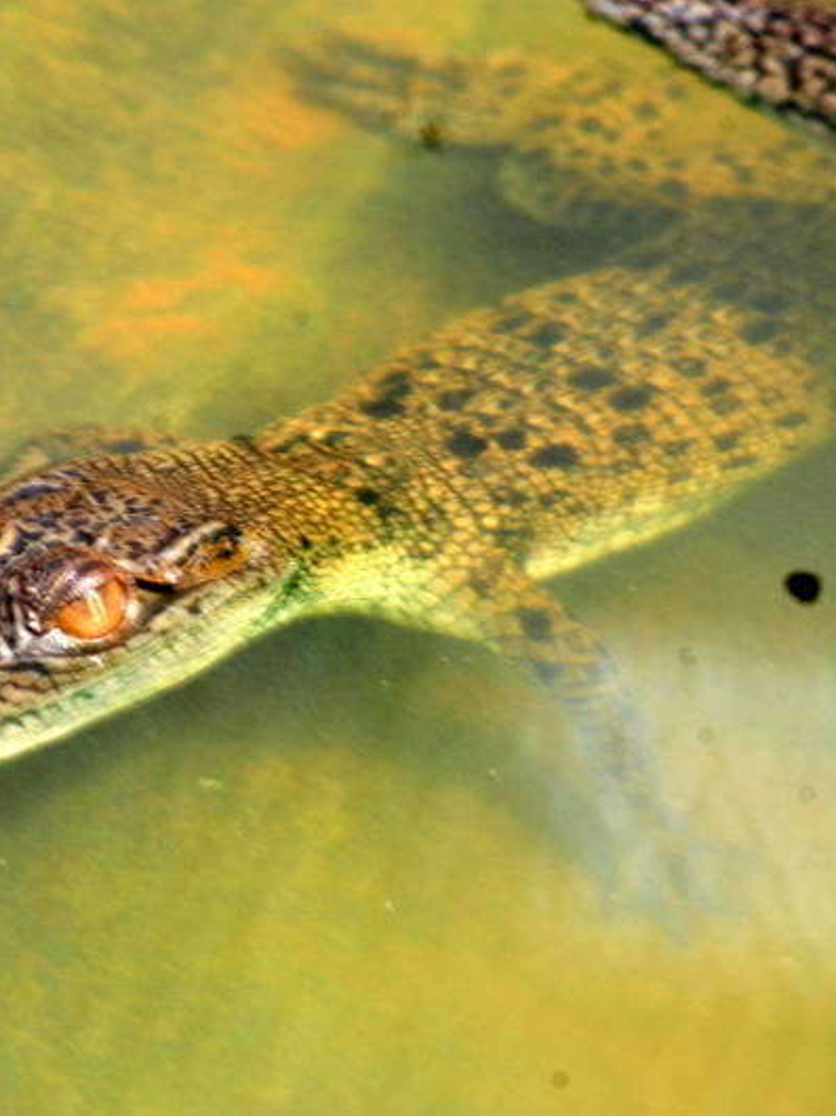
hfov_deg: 2.3
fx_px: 21044
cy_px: 558
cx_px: 385
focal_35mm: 653
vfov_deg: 3.0
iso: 200
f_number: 13
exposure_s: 1/25
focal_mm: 300
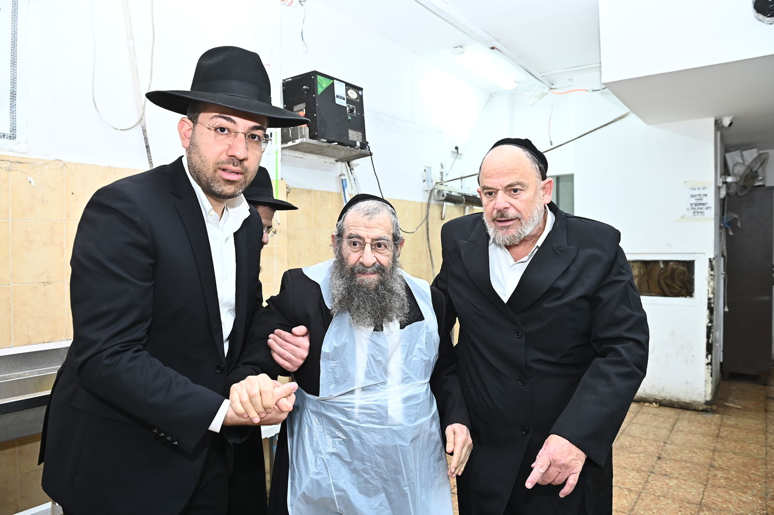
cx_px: 387
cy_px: 258
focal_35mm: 24
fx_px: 516
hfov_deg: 73.8
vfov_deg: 53.1
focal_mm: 24
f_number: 5
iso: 1600
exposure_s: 1/200
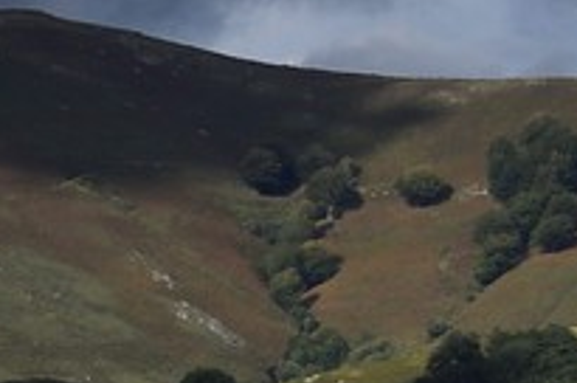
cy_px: 752
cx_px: -1655
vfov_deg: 3.2
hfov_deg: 4.5
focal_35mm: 429
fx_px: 6865
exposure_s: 1/200
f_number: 14
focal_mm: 55
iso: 200
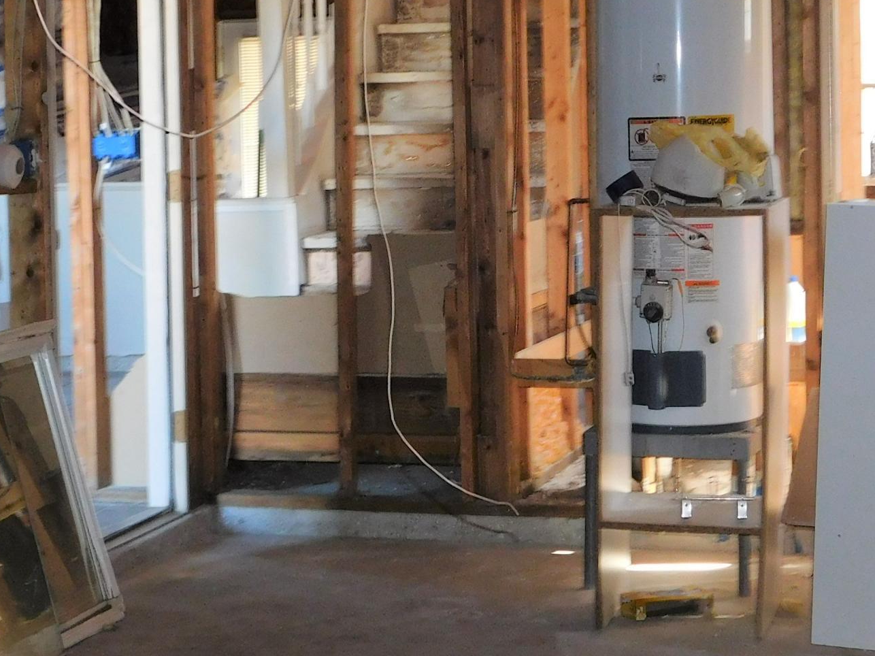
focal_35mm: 84
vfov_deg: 17.5
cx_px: 448
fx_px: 2123
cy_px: 246
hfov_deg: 23.3
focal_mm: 6.3
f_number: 3.5
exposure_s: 1/30
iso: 200
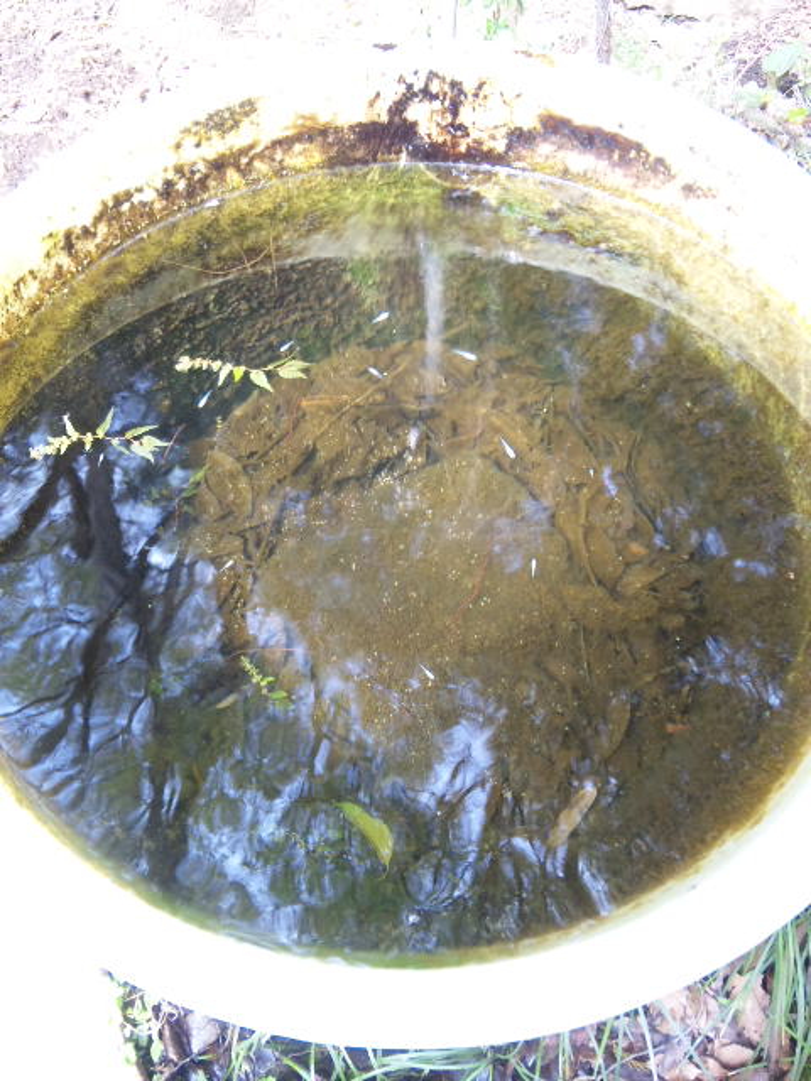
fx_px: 906
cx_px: 406
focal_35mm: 29
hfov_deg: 48.2
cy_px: 540
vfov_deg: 61.7
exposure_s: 1/33.3
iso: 115
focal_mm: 4.82
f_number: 2.8
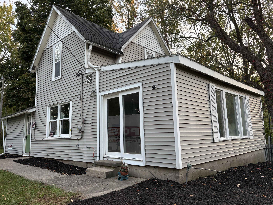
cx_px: 132
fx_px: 213
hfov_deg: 65.3
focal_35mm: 27
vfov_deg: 51.4
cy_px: 103
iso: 80
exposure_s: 1/121
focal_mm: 5.96
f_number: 1.6
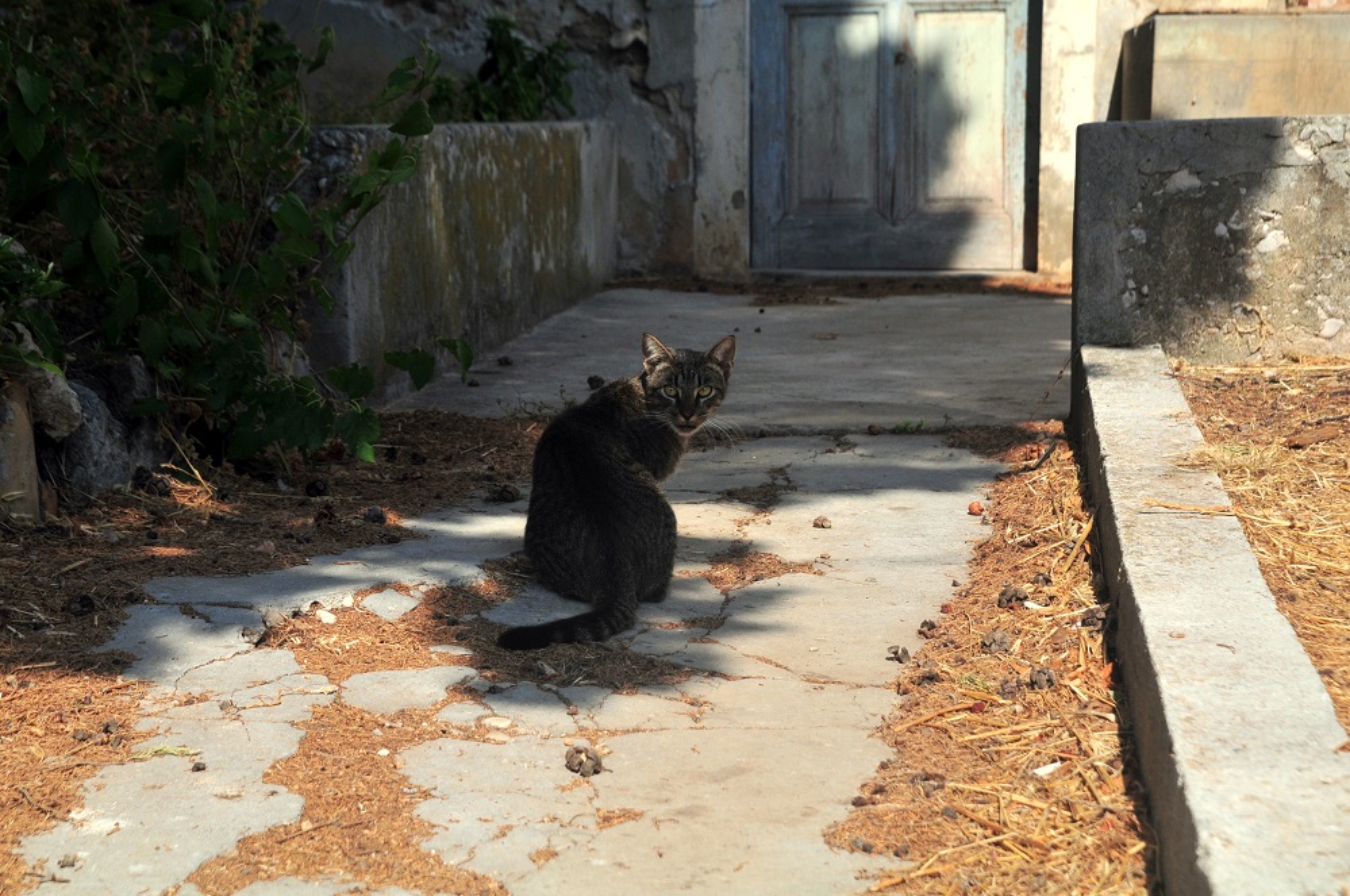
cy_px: 448
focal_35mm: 75
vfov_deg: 18.1
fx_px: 2808
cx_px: 675
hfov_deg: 27.0
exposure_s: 1/1600
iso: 320
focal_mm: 50
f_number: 8
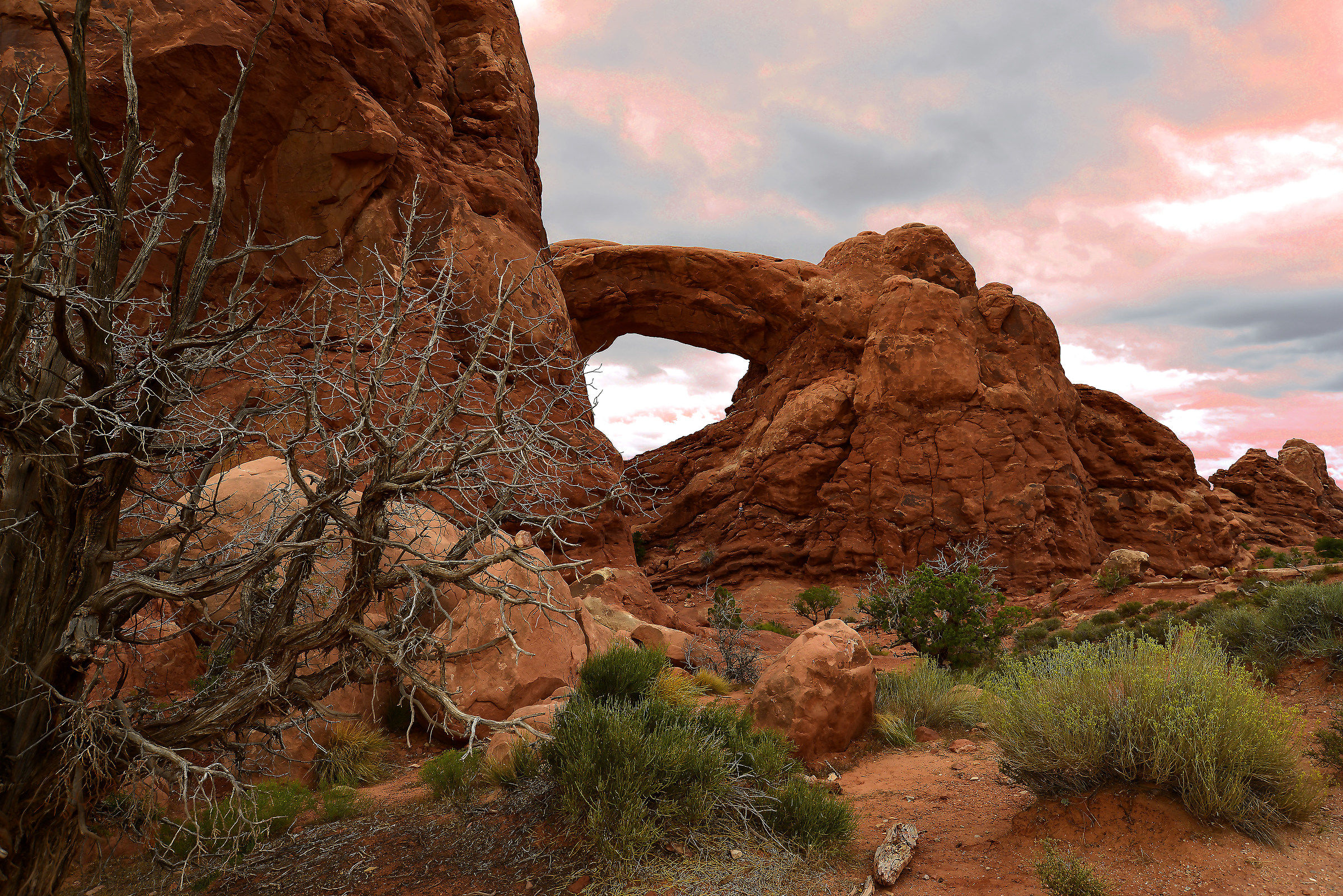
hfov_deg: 90.0
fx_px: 672
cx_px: 672
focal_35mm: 18
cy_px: 448
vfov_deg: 67.4
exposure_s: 1/200
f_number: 7.1
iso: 100
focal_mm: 18
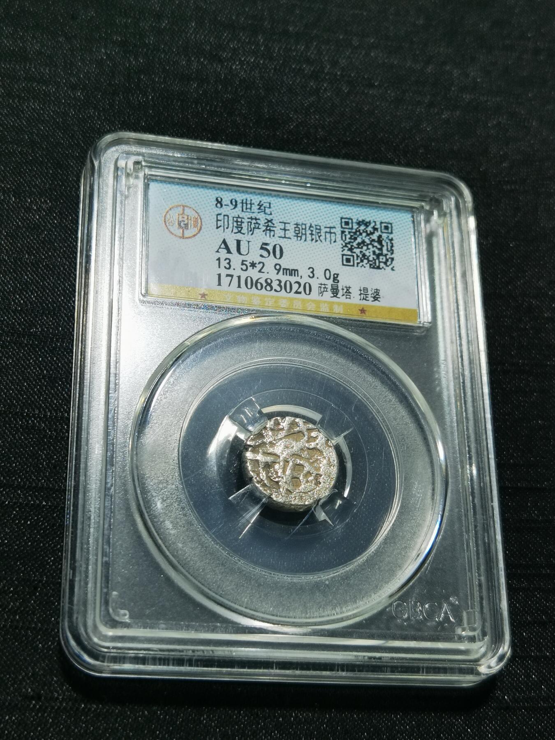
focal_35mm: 55
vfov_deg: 34.9
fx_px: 1176
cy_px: 370
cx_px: 278
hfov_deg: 26.6
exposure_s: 1/100
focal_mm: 6.67
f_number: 1.9
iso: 80
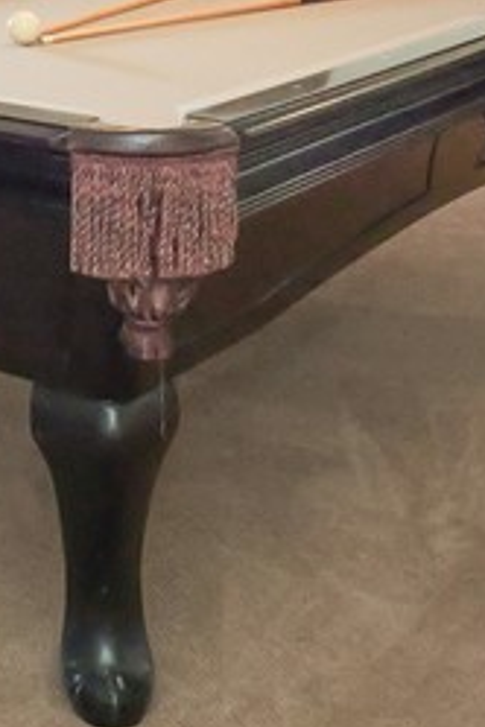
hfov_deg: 17.2
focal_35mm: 77
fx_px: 1556
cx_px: -42
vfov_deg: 23.1
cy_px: -238
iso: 3200
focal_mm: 9
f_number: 8
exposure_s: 1/100
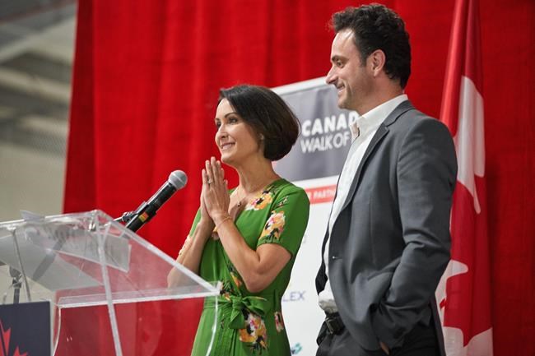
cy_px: 178
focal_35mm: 130
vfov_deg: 10.5
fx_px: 1931
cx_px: 268
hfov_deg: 15.8
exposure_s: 1/200
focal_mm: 130
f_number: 2.8
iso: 3200
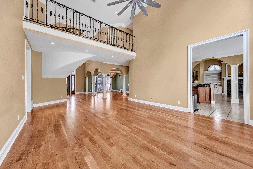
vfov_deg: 85.4
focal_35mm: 13
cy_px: 84
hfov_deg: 108.3
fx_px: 91
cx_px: 126
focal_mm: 8.9
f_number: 7.1
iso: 400
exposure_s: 1/20
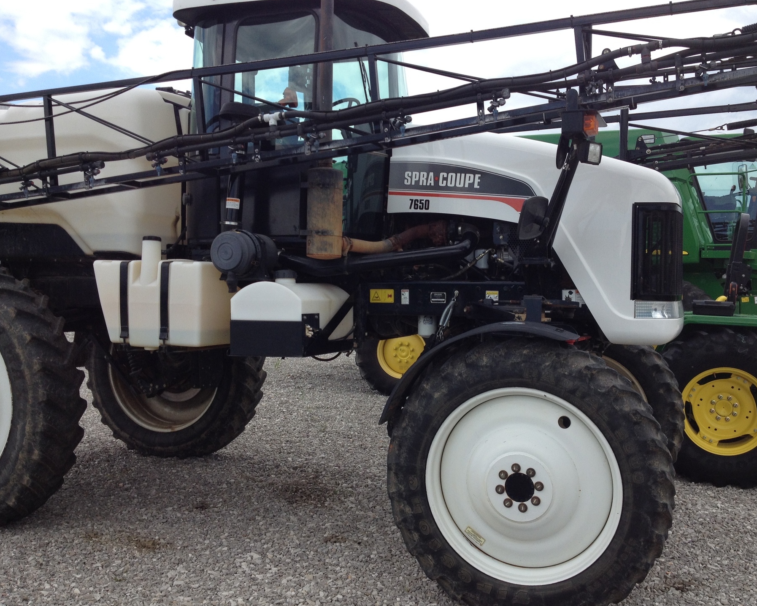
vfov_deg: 38.2
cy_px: 314
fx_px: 874
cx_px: 424
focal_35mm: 39
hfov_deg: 46.7
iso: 50
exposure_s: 1/1082
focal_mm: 4.28
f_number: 2.4
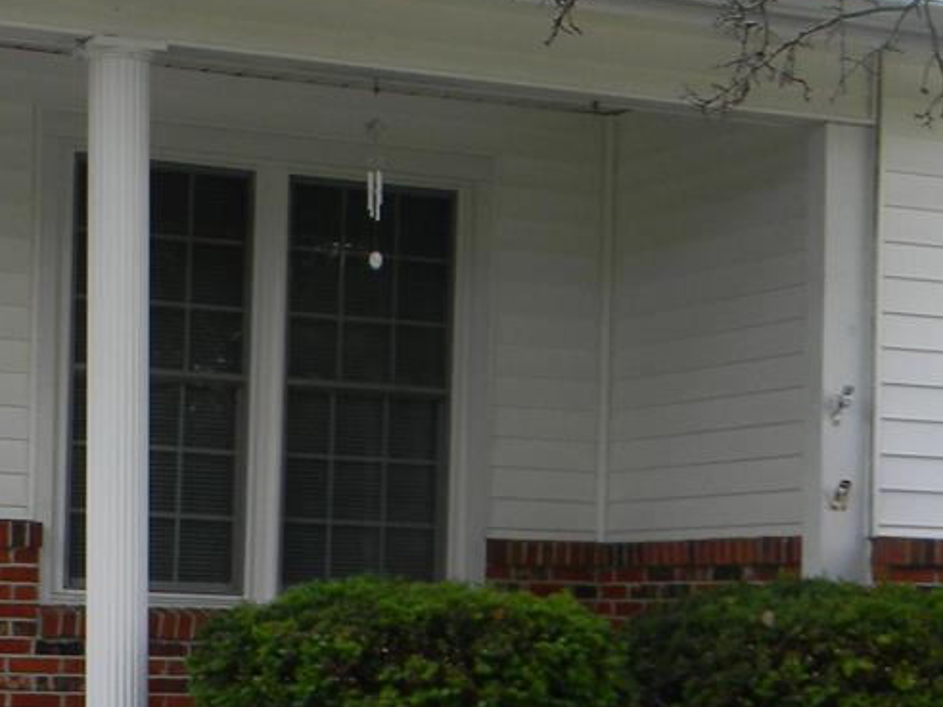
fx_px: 2479
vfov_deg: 16.0
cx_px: 73
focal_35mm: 91
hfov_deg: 21.0
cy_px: 634
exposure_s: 1/221
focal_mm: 5
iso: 80
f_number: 3.5
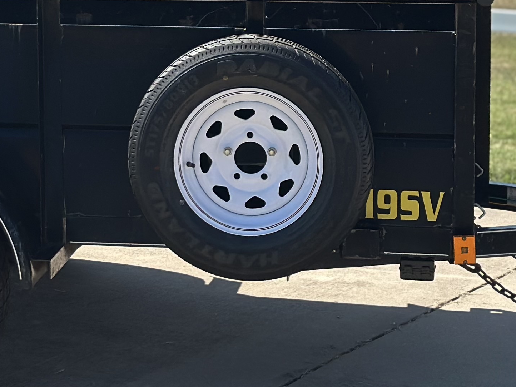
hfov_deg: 14.7
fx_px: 1997
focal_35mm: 134
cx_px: 139
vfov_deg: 11.0
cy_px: -5
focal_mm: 6.86
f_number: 1.78
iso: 100
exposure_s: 1/4785
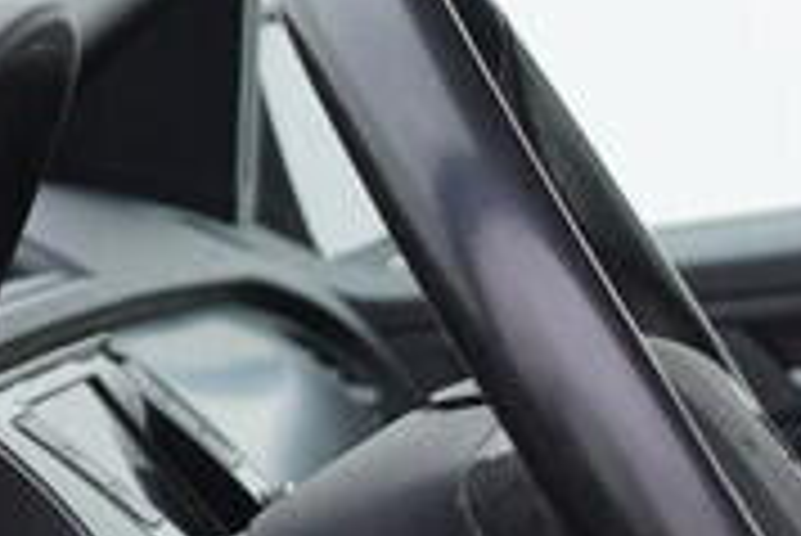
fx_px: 4609
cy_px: 795
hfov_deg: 9.1
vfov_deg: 6.6
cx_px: 1814
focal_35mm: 207
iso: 125
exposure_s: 1/50
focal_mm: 24
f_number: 3.2
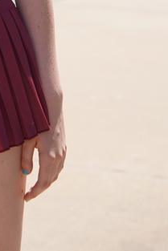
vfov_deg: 10.1
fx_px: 1370
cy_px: -154
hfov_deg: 6.9
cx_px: -102
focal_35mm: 196
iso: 100
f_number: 4.5
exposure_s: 1/500
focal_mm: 60
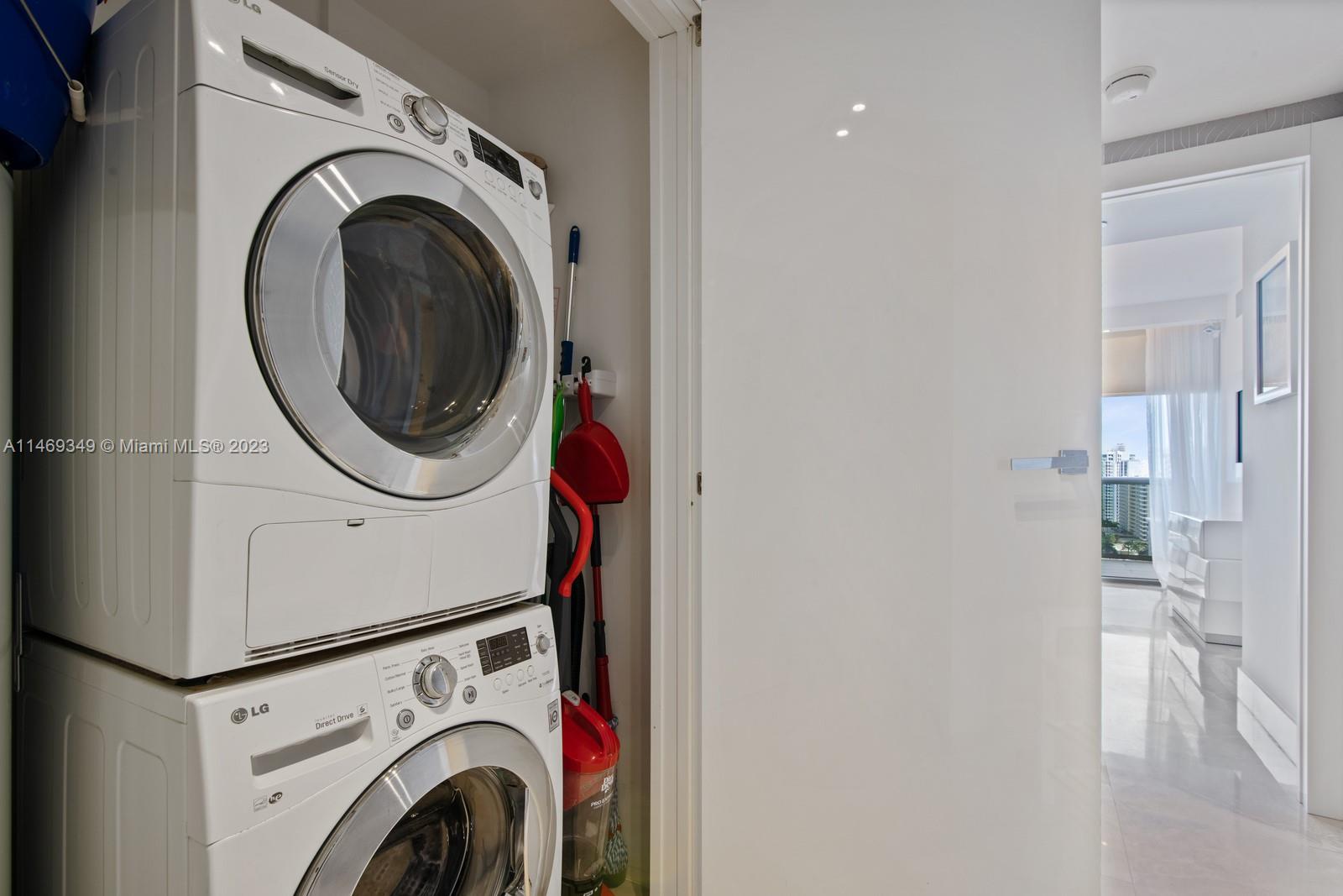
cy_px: 448
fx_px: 597
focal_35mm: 16
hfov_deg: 96.7
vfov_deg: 73.8
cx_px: 672
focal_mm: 16
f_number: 11
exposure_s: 1/4
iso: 400
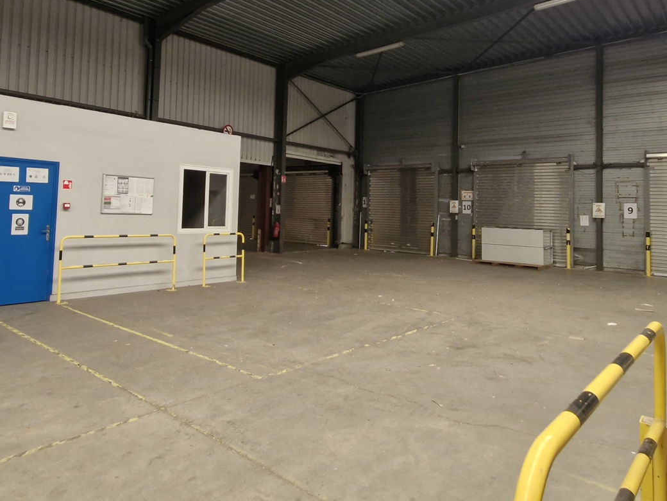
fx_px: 462
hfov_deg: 71.2
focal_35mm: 24
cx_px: 287
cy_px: 188
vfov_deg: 56.1
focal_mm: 1.74
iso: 250
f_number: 2.2
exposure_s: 1/50
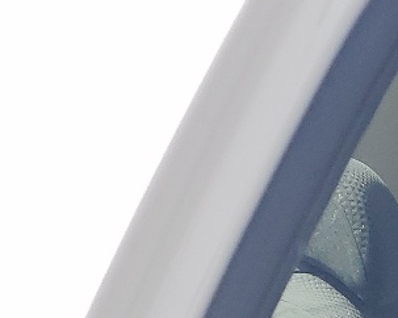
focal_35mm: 134
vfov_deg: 10.2
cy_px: 729
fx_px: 1577
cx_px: 872
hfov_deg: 12.2
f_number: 1.5
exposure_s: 1/1429
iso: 50
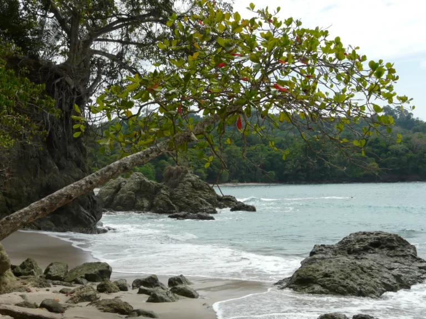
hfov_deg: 43.9
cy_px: 160
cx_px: 213
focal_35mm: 43
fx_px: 529
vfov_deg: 33.6
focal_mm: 7
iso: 100
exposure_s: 1/500
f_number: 5.6
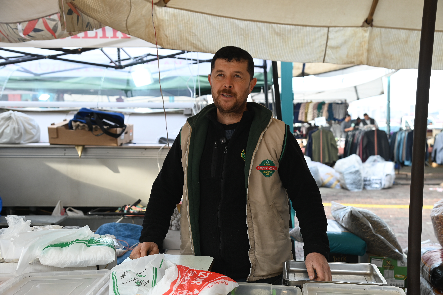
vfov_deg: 28.1
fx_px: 590
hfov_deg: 41.1
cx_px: 222
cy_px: 148
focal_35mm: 48
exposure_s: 1/100
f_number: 5.6
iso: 280
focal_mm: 48
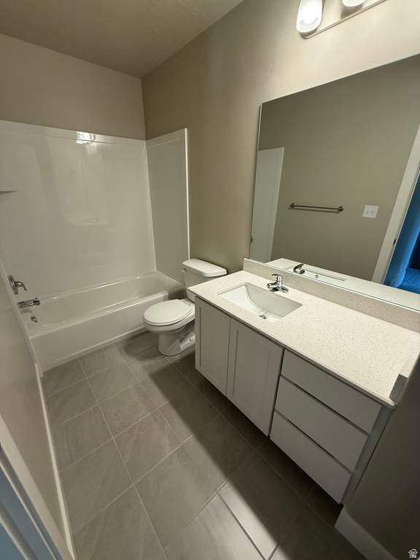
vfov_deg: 102.1
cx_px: 210
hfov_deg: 85.7
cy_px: 280
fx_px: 226
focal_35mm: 14
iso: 250
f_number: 2.2
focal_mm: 2.22
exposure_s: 1/120
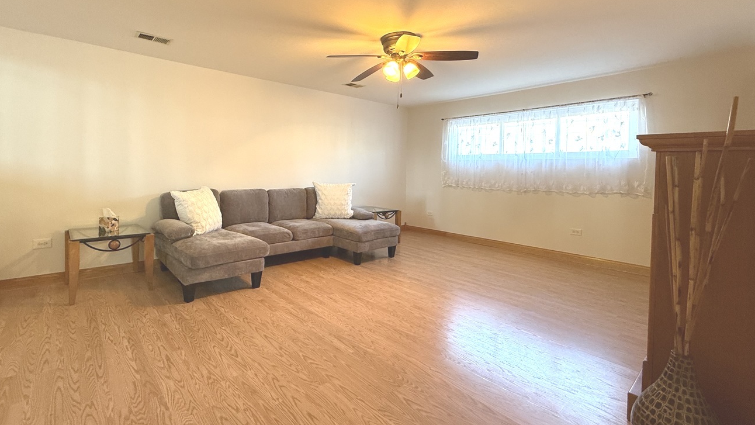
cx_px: 340
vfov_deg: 63.4
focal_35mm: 17
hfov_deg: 95.6
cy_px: 171
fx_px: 340
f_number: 2.2
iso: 400
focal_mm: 2.22
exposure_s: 1/60
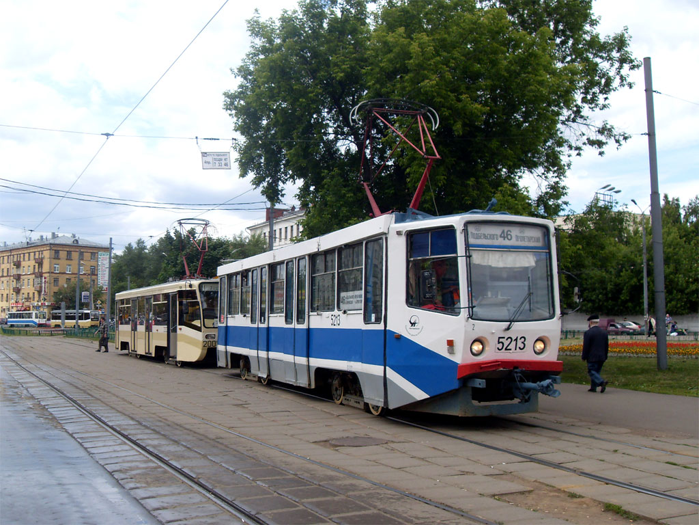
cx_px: 350
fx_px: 747
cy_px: 262
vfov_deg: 38.7
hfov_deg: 50.1
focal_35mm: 37
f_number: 7
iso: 80
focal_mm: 6.3
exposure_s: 1/180
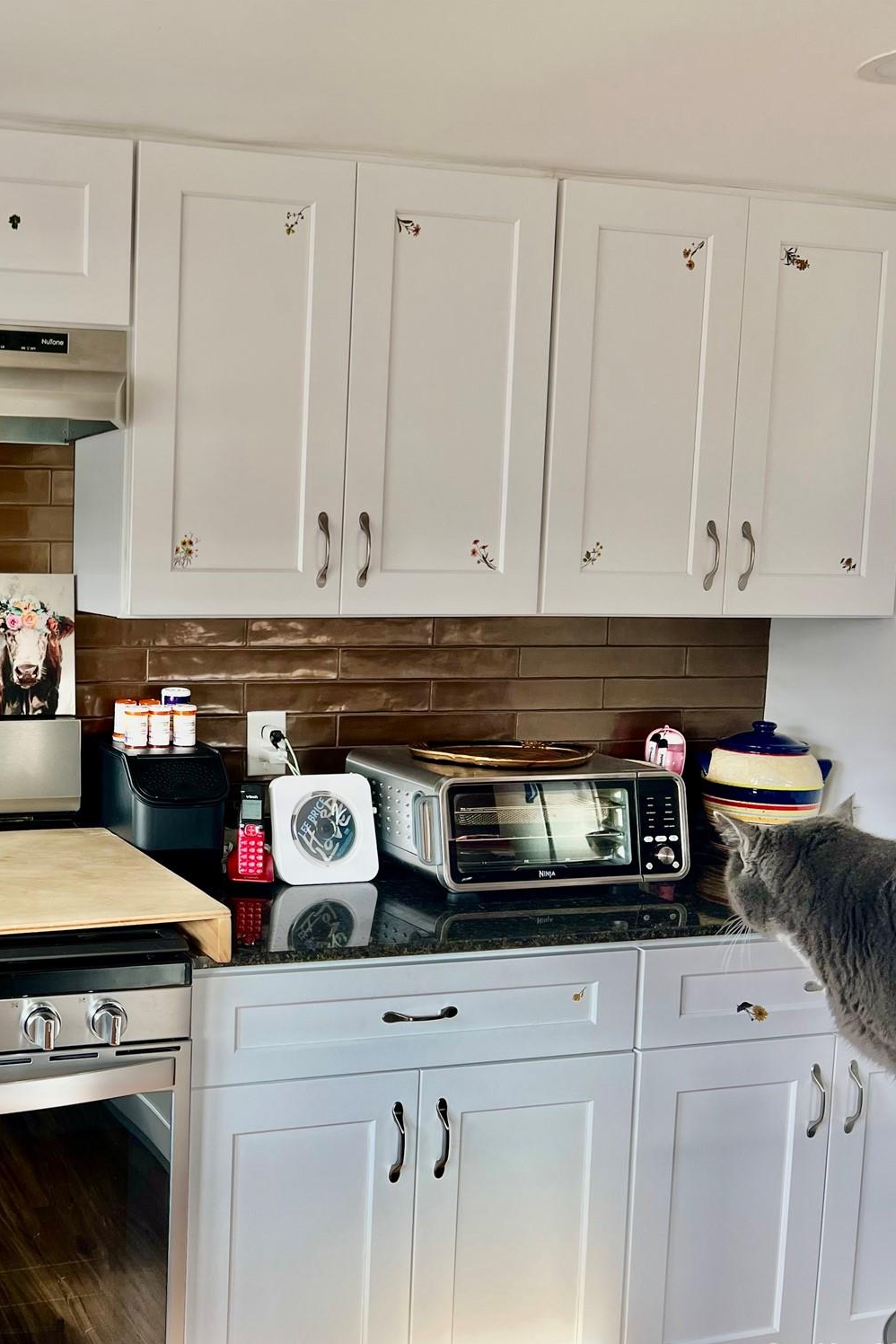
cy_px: 686
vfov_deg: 51.9
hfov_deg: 33.3
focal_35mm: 37
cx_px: 26
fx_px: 1381
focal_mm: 5.7
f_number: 1.5
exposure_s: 1/121
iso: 50
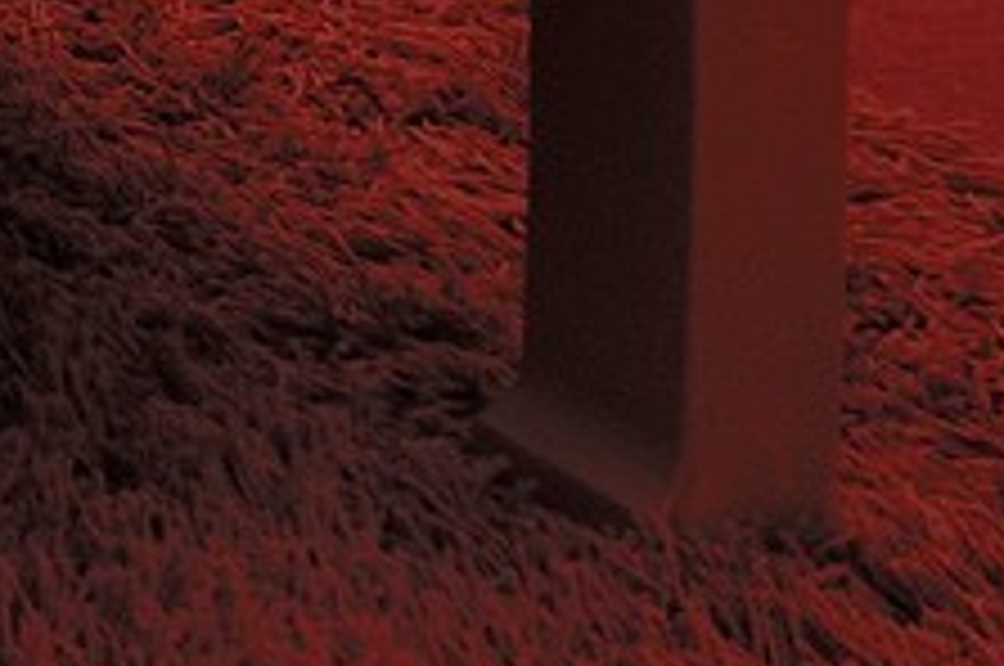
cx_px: -2323
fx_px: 3592
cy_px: -1467
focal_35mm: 129
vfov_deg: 8.5
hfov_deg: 9.9
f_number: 7.1
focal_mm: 12
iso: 100
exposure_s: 1/10
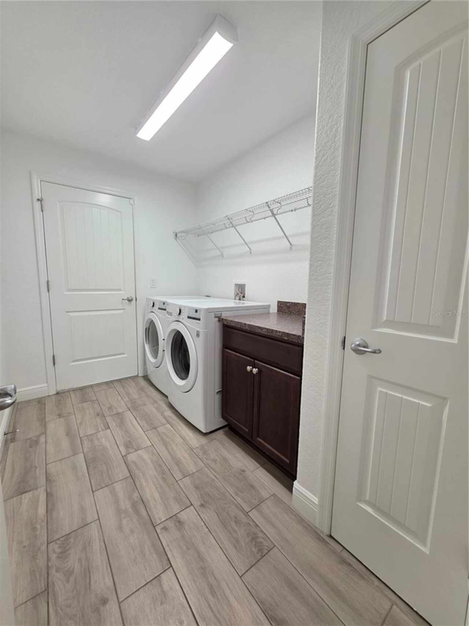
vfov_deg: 106.2
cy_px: 313
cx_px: 234
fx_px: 235
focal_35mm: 13
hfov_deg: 89.9
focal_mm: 2.2
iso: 200
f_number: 1.9
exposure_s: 1/120
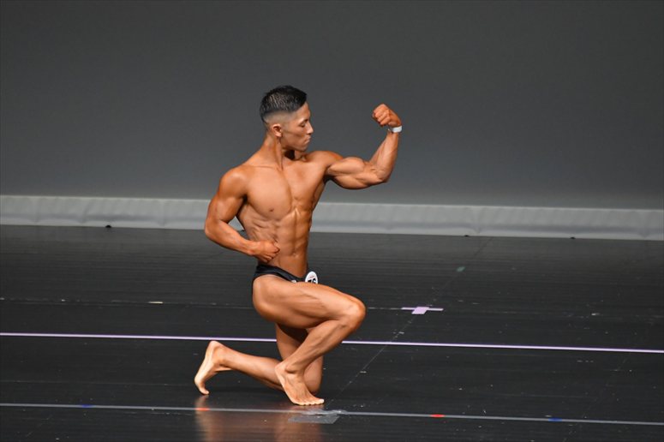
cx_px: 332
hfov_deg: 4.6
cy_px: 221
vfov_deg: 3.1
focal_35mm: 450
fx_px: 8296
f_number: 5.6
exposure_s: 1/400
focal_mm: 300
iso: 4000
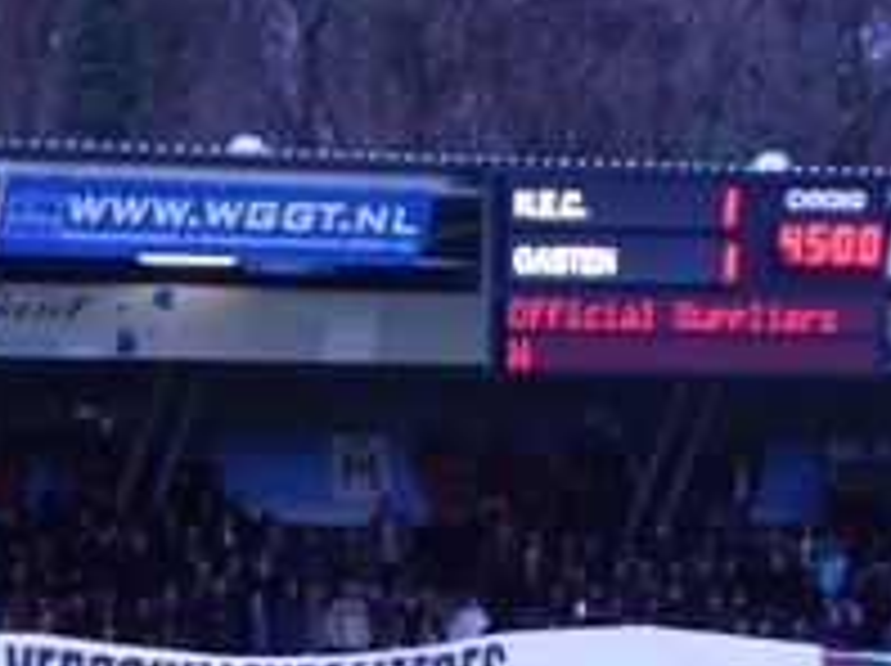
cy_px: 911
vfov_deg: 4.9
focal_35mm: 303
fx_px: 7790
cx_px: 356
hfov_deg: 6.5
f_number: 4.9
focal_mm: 17.4
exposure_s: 1/13
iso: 150
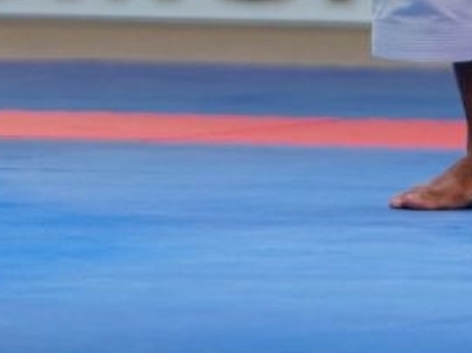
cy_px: -461
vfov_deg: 1.7
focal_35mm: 851
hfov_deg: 2.3
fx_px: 11599
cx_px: 807
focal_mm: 135
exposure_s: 1/1000
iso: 640
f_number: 2.8
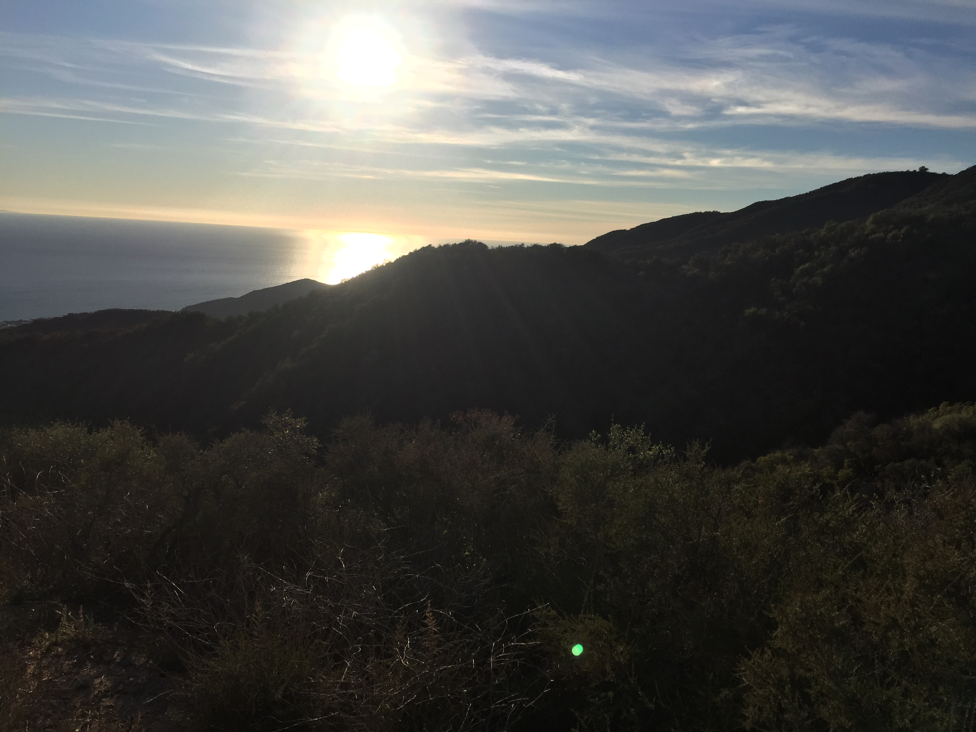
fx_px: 818
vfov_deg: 48.2
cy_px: 366
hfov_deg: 61.7
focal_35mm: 29
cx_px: 488
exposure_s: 1/5650
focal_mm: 4.15
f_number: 2.2
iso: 32
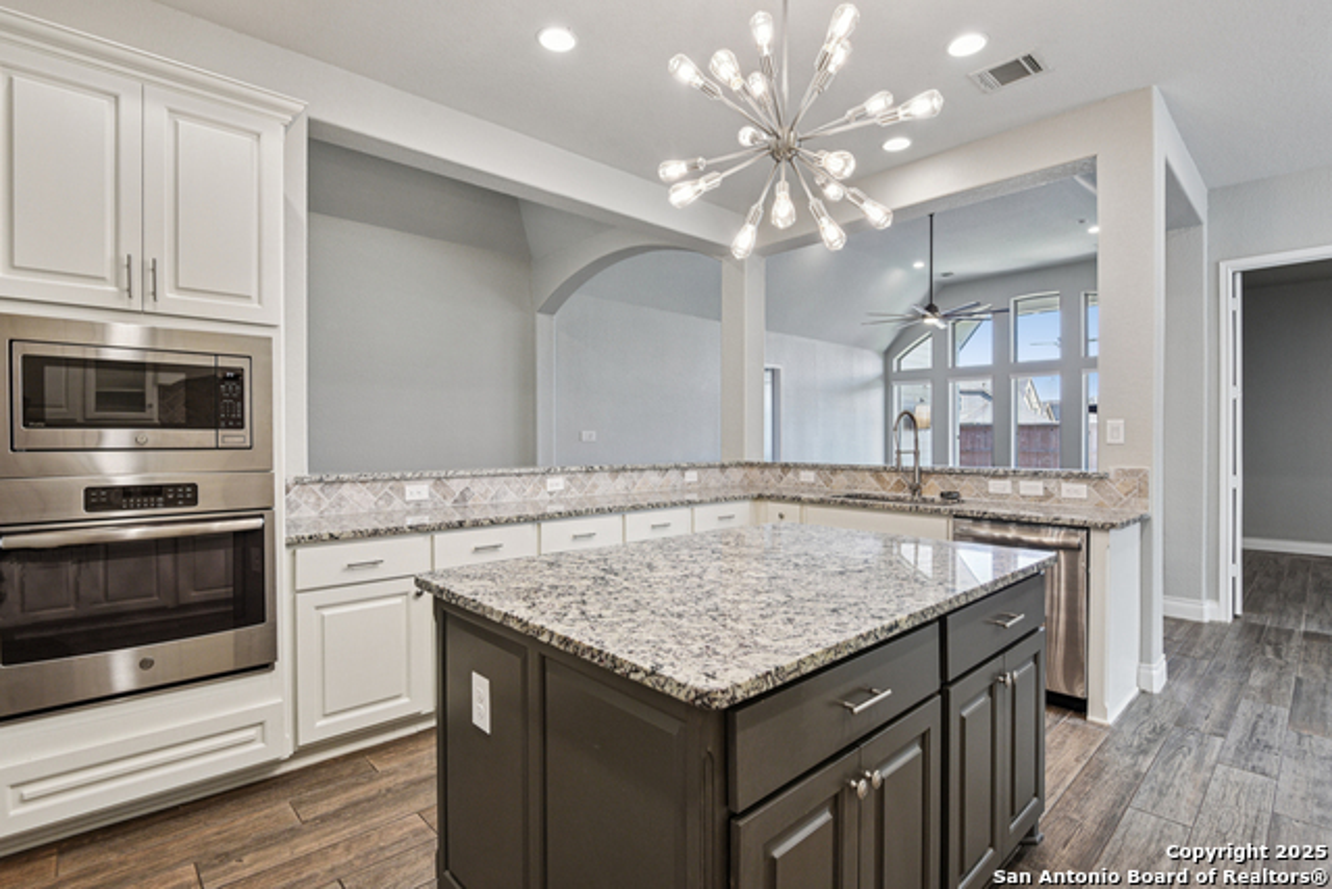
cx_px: 666
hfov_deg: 93.3
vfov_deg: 70.5
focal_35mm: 17
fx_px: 629
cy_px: 444
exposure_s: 1/15
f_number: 8
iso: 720
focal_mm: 17
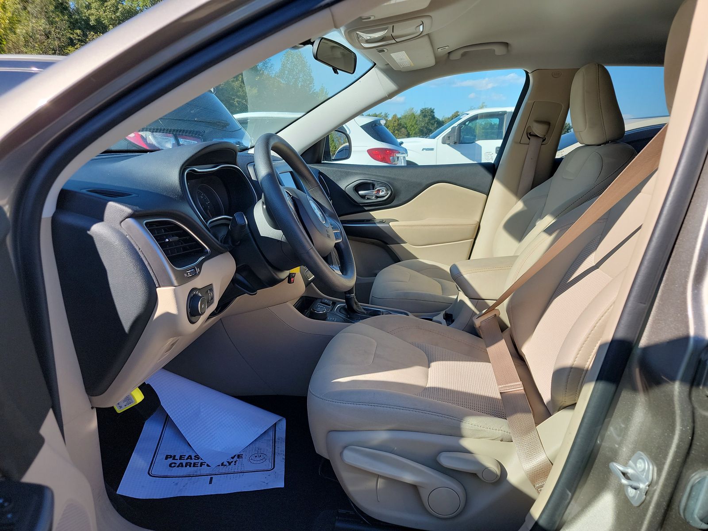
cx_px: 354
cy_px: 266
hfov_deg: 71.6
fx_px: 491
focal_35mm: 24
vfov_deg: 56.8
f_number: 1.8
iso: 50
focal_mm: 6.7
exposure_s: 1/315
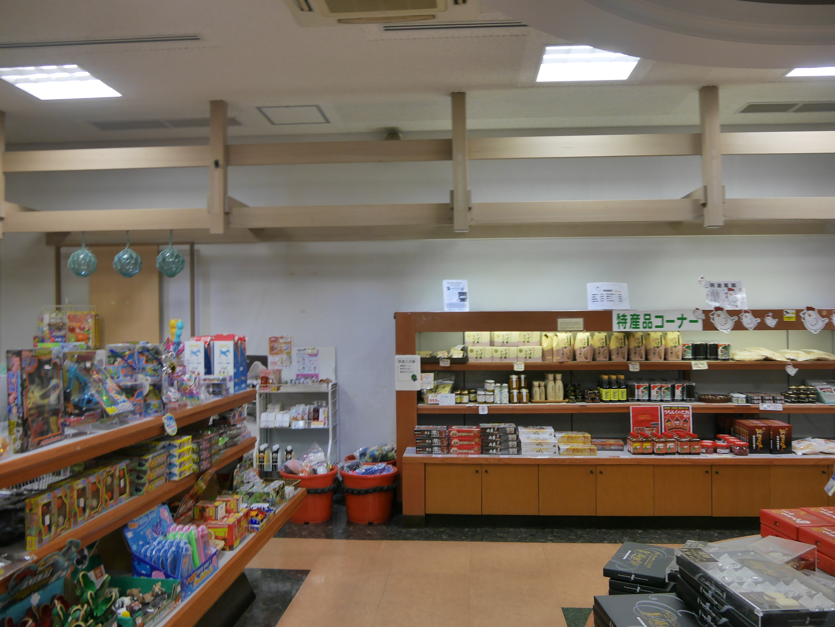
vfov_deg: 49.8
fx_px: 676
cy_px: 314
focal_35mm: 28
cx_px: 418
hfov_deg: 63.4
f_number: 5.6
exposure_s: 1/60
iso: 500
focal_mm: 14
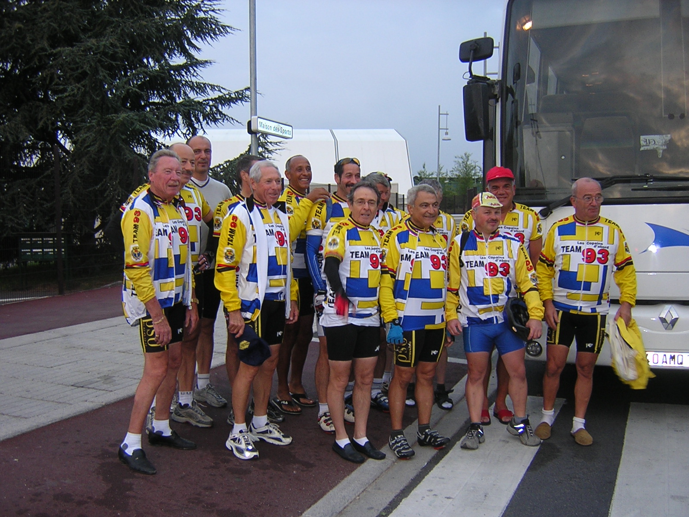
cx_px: 344
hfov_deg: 51.4
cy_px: 258
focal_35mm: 36
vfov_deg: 39.7
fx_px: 717
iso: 104
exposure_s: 1/30
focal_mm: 4.7
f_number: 2.6
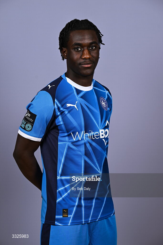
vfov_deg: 18.6
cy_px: 122
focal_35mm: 110
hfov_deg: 12.5
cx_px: 82
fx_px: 747
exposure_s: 1/200
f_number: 5.6
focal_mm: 110
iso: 125
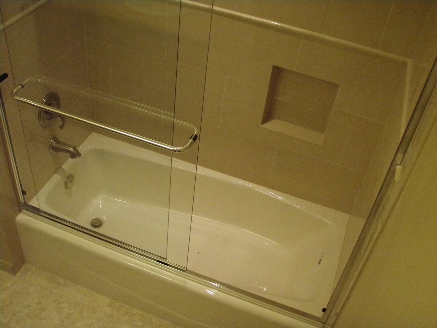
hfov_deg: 49.0
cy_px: 164
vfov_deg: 37.7
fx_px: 480
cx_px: 218
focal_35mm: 38
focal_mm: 6.7
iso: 800
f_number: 3.5
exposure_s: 1/125
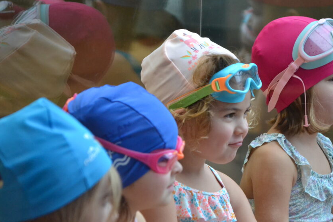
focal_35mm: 277
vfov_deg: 5.0
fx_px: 2563
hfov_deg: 7.4
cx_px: 172
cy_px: 120
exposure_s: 1/160
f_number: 5
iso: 3200
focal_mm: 150
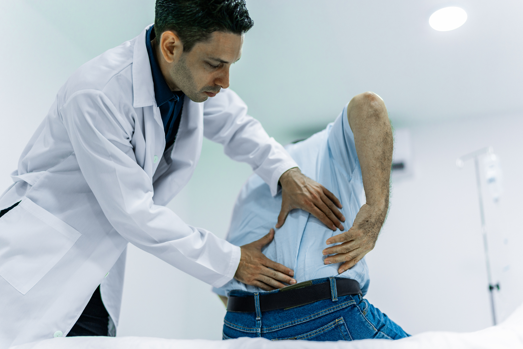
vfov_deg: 37.9
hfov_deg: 54.4
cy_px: 174
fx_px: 509
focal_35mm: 35
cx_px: 262
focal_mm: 35
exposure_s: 1/400
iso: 400
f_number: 1.2
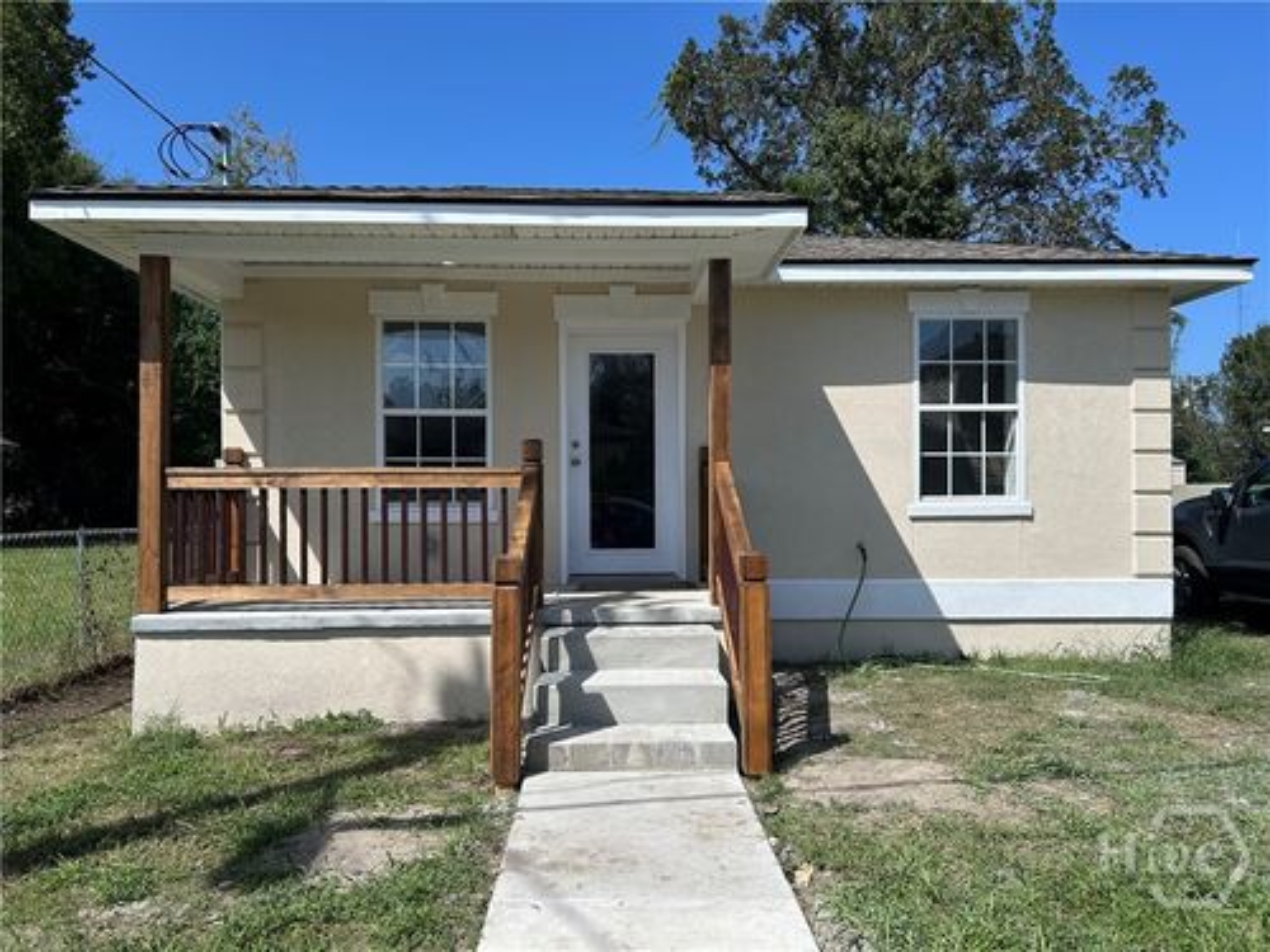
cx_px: 635
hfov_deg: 67.3
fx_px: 954
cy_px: 476
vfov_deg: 53.1
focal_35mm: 26
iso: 50
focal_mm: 5.7
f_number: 1.5
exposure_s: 1/4444
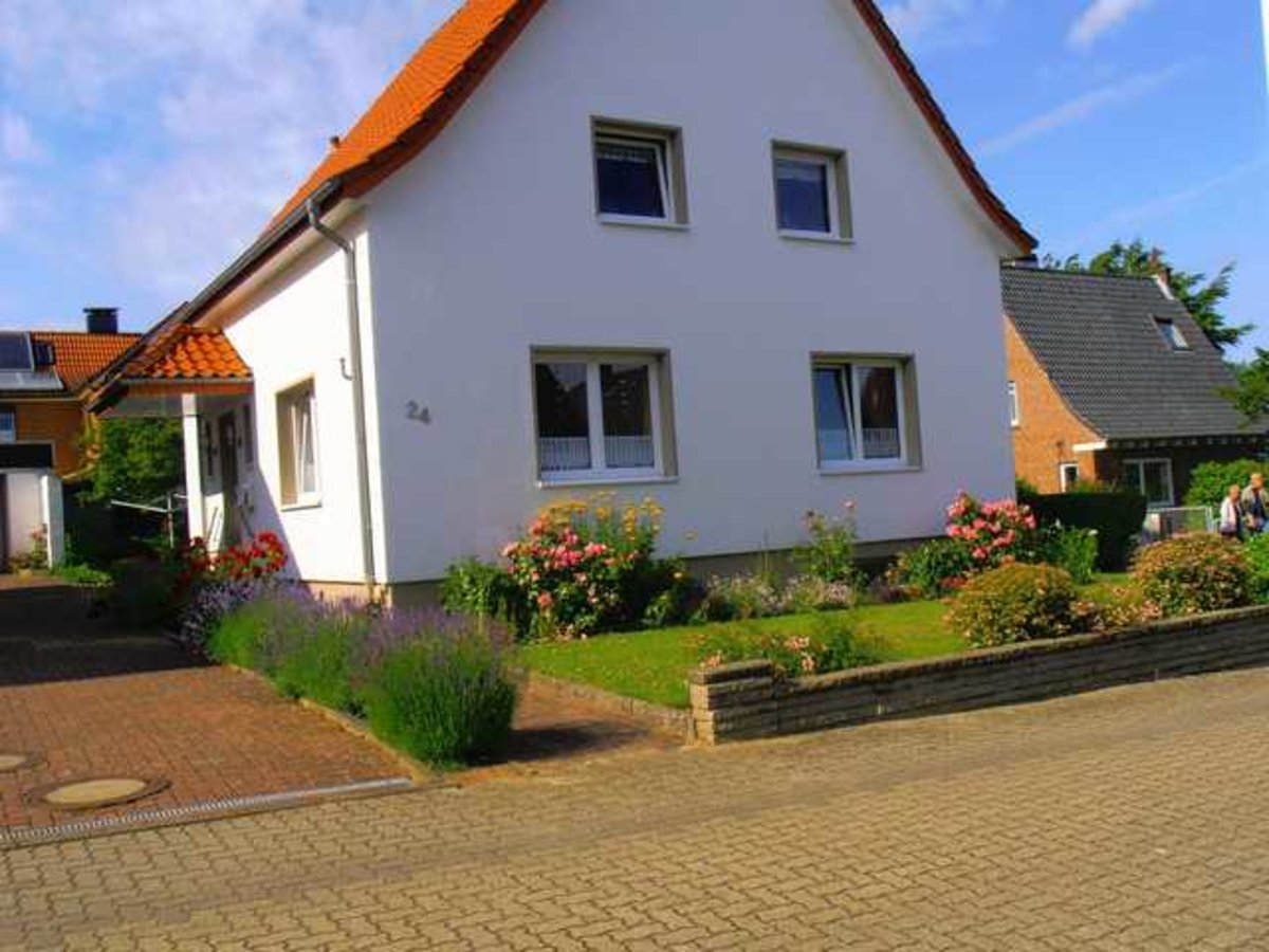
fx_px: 1356
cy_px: 476
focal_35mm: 37
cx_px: 634
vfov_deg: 38.7
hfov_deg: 50.1
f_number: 3.9
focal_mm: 6.61
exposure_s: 1/1000
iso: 80
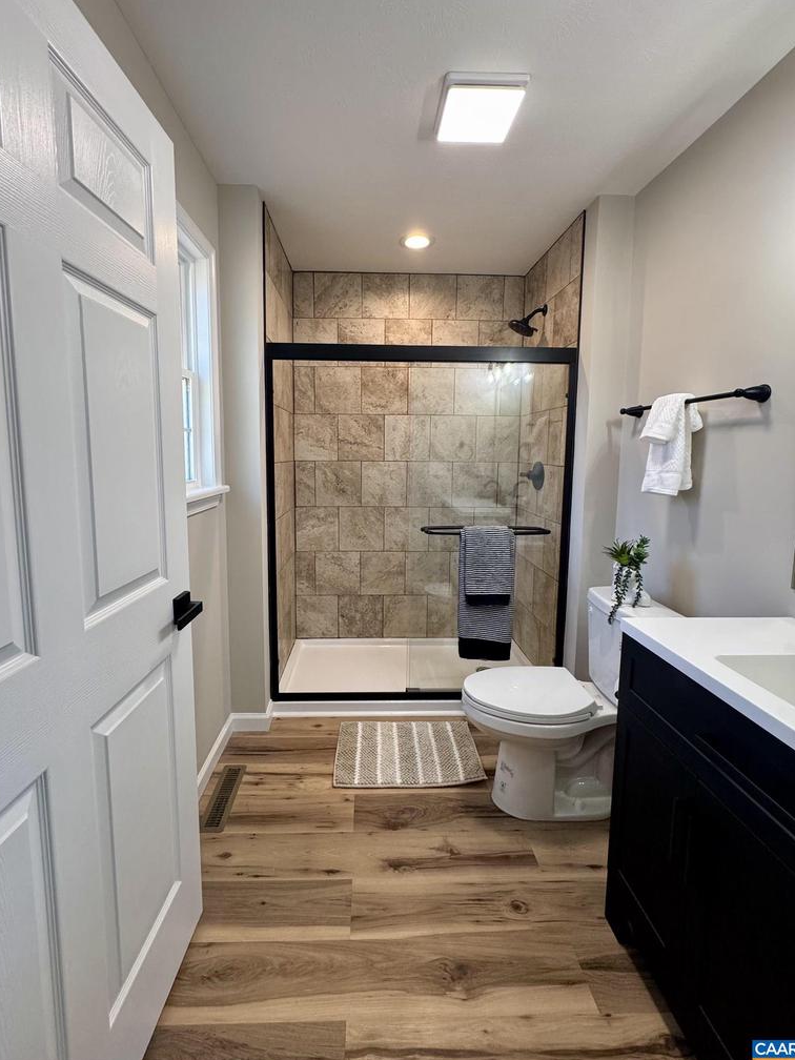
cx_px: 381
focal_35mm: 15
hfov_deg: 81.7
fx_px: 459
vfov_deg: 98.1
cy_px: 498
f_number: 2.2
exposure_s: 1/120
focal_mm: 2.22
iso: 250
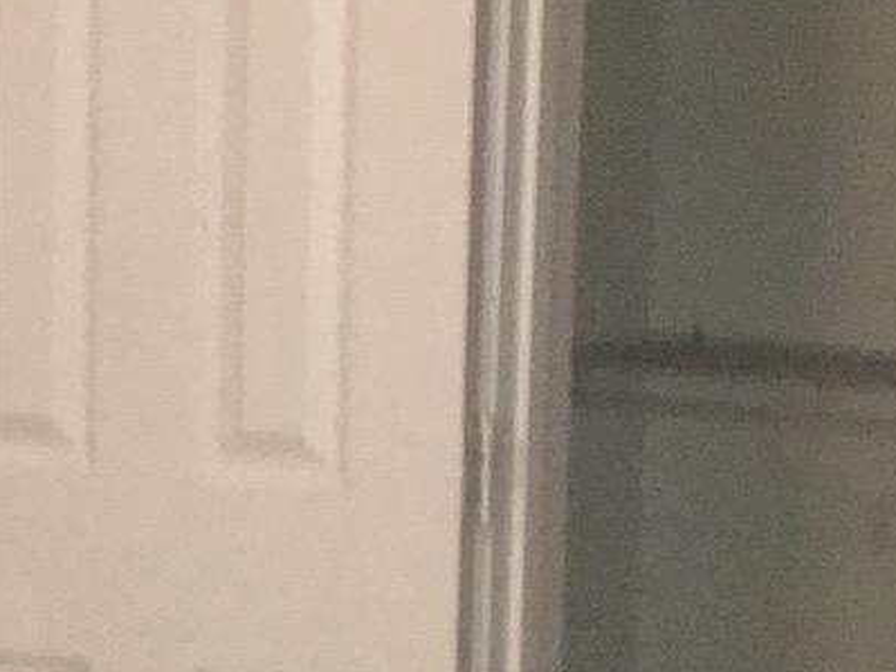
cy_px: 659
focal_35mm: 149
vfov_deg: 9.9
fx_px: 3856
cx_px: -220
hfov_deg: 12.9
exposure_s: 1/16
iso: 200
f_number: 2.2
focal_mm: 4.15
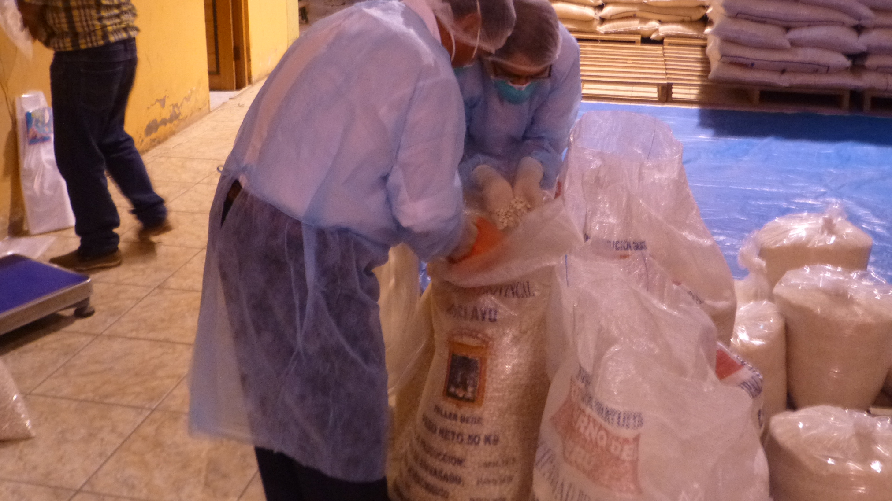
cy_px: 175
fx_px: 1017
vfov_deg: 27.6
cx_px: 442
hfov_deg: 47.4
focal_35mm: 43
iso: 400
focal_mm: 6.9
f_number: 3.9
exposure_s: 1/13
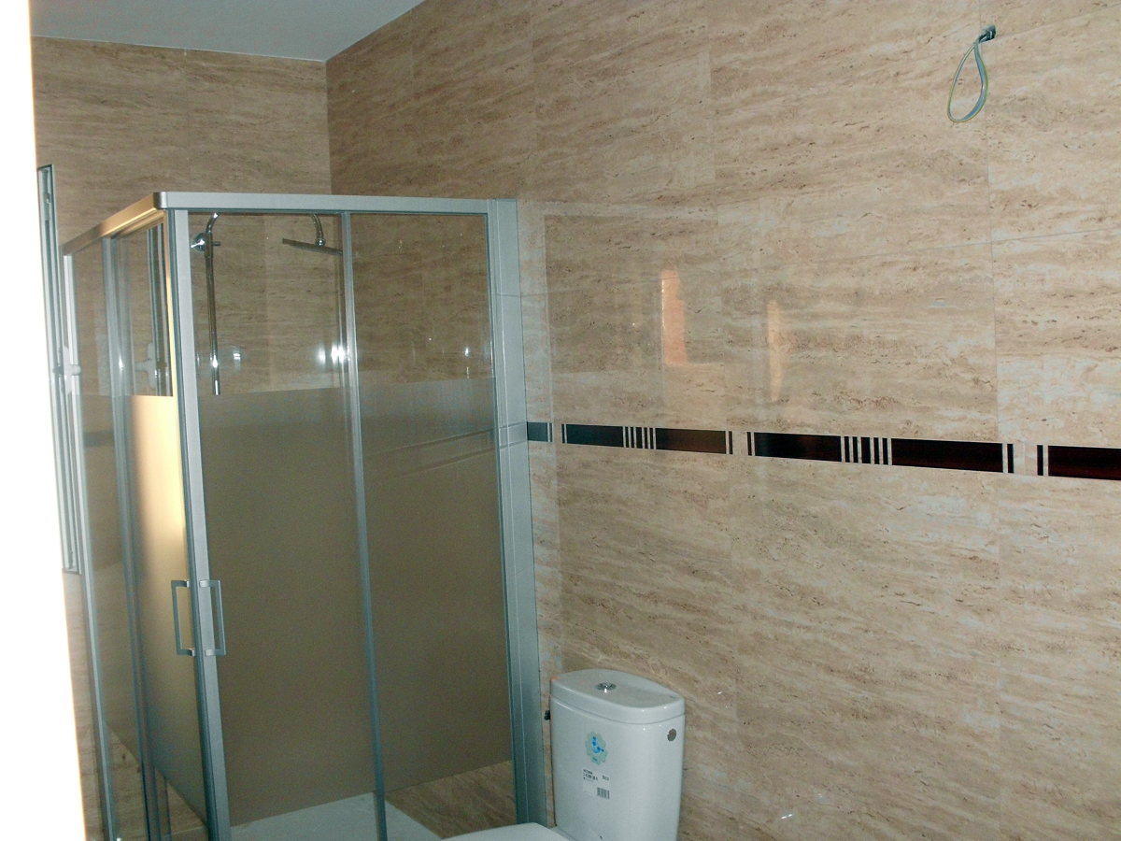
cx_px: 560
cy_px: 420
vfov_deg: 39.7
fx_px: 1166
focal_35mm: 36
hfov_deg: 51.4
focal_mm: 6.3
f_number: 2.9
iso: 200
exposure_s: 1/60
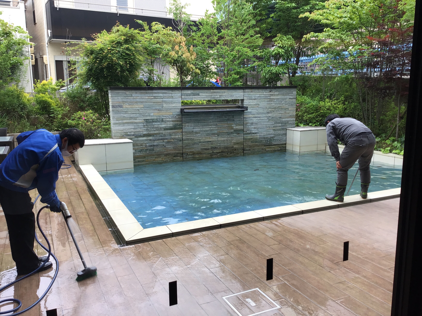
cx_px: 211
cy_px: 158
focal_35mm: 31
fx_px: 378
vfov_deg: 45.4
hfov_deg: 58.4
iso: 25
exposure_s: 1/128
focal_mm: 3.3
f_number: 2.4
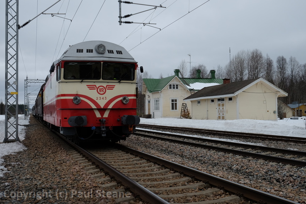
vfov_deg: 31.9
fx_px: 357
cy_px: 102
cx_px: 153
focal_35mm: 42
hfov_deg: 46.4
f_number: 7.1
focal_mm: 27.7
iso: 200
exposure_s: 1/350
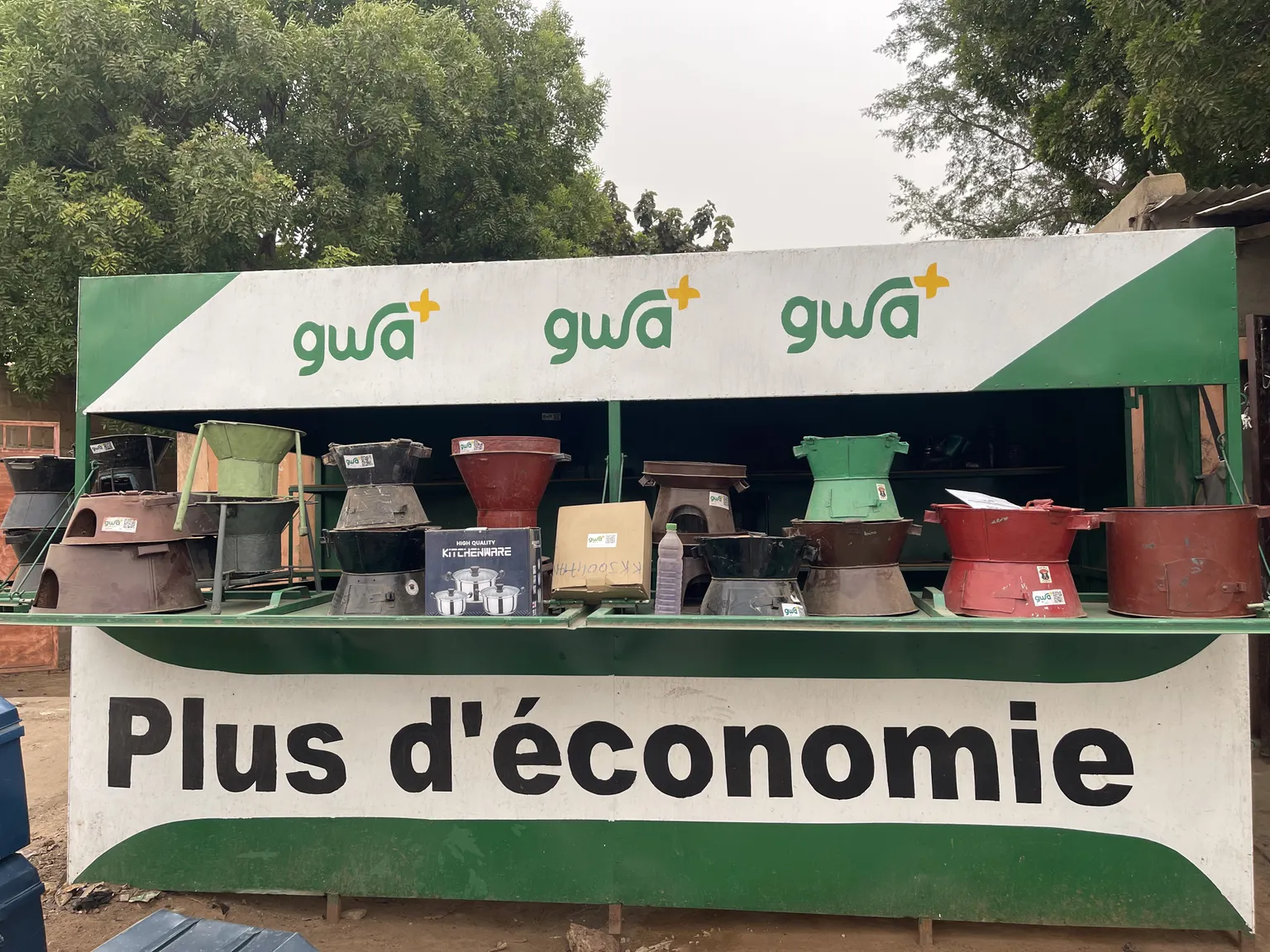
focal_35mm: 25
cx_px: 635
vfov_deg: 54.9
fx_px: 917
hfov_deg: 69.4
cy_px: 476
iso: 32
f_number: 1.6
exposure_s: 1/1883
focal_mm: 5.1
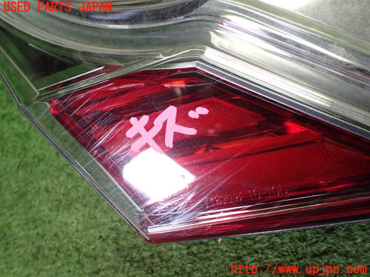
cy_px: 138
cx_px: 185
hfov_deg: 60.0
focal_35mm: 30
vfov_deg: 46.8
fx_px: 321
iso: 500
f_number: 2.3
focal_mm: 5.4
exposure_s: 1/125
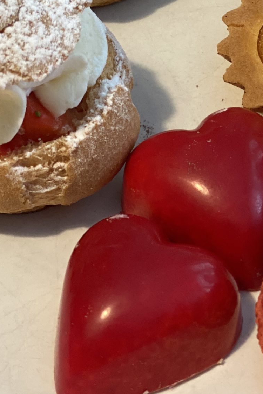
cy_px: 16
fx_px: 1349
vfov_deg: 16.4
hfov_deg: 11.0
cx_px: 274
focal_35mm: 123
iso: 125
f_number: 2
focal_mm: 6
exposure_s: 1/33
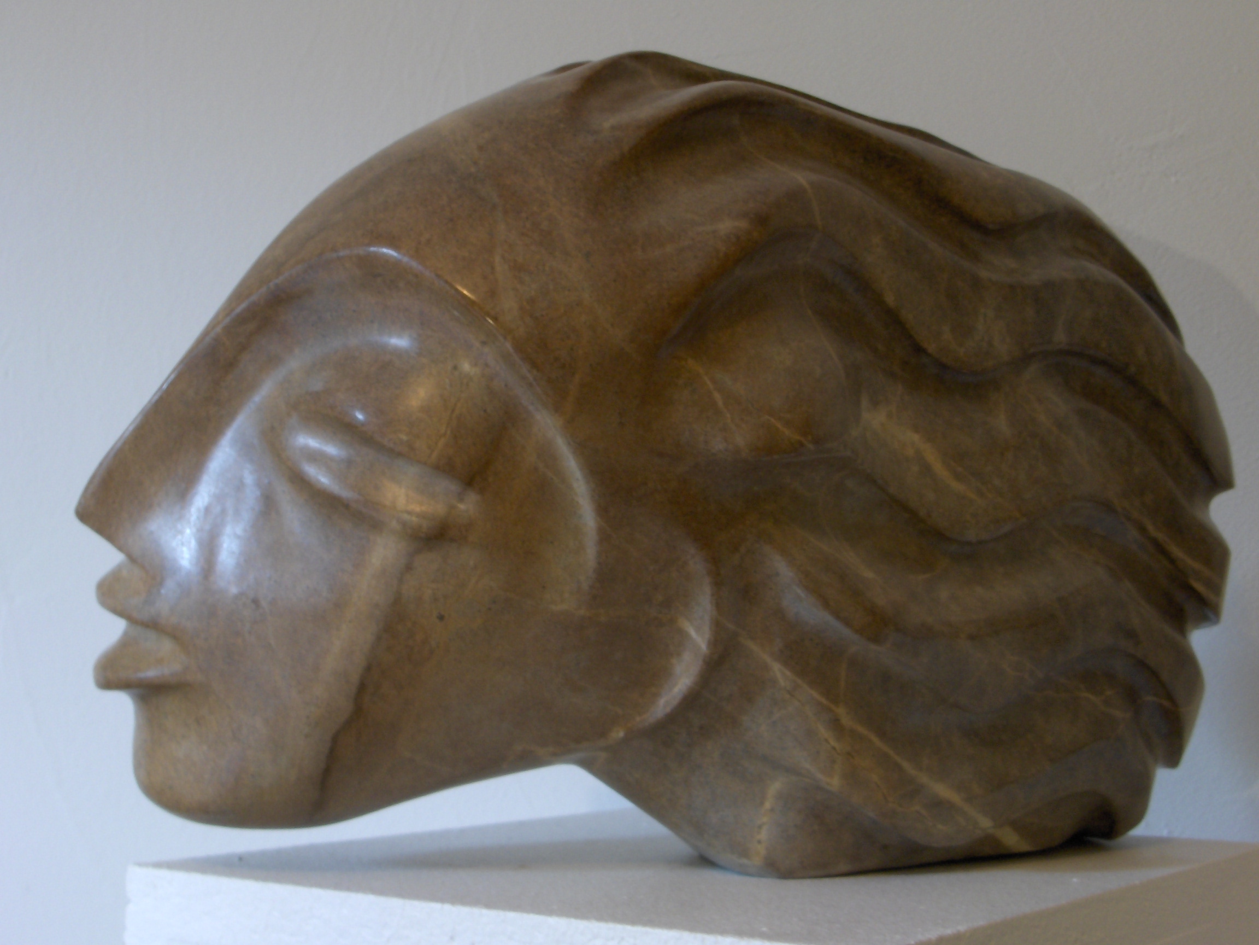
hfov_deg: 34.3
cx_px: 630
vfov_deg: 26.1
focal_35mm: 56
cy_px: 472
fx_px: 2037
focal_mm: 9.19
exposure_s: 1/5.48
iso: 100
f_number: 3.3
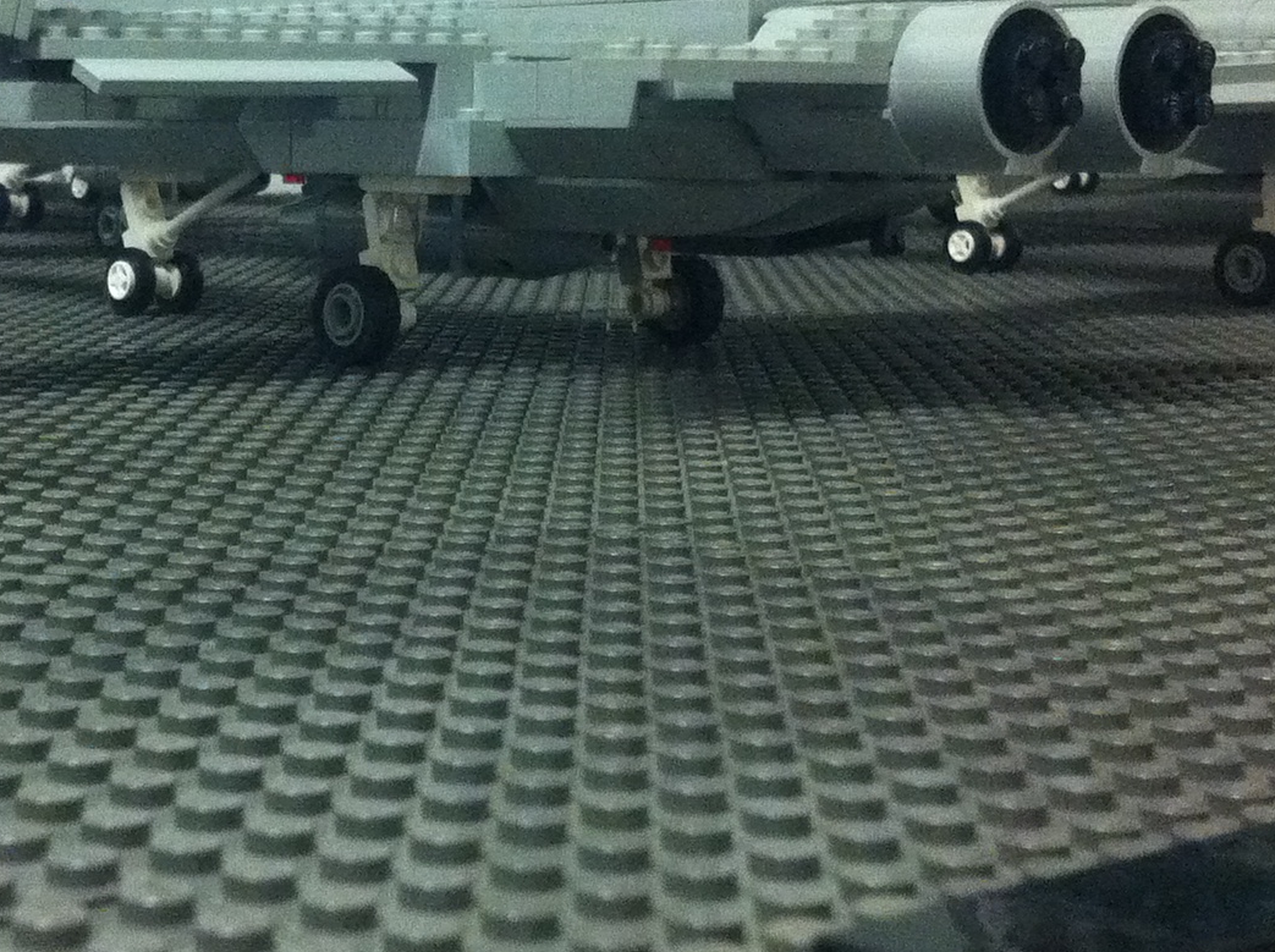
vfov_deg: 16.9
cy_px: 386
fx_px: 3200
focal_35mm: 87
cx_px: 309
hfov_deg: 22.3
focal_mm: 3.85
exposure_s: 1/17
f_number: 2.8
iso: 400
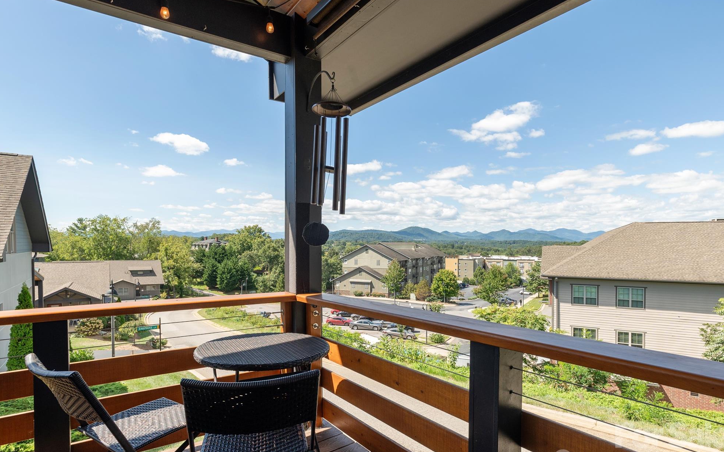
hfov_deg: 91.1
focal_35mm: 18
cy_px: 245
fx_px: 355
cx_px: 356
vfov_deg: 64.9
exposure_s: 1/400
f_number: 8
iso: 320
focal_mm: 17
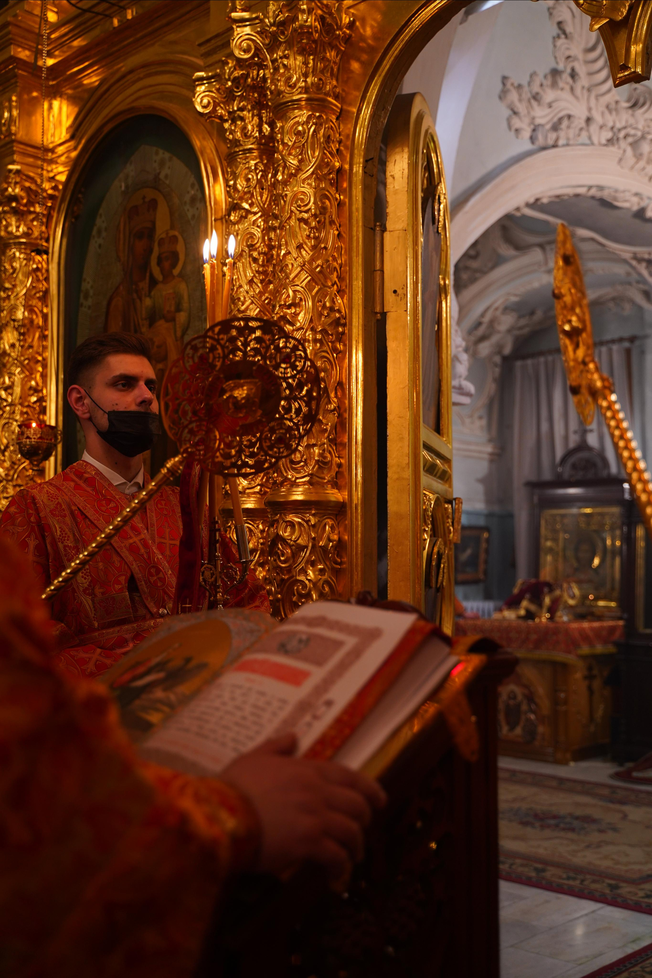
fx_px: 1087
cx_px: 326
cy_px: 489
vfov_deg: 48.5
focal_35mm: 40
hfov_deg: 33.4
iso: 1000
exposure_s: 1/80
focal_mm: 40
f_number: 2.8
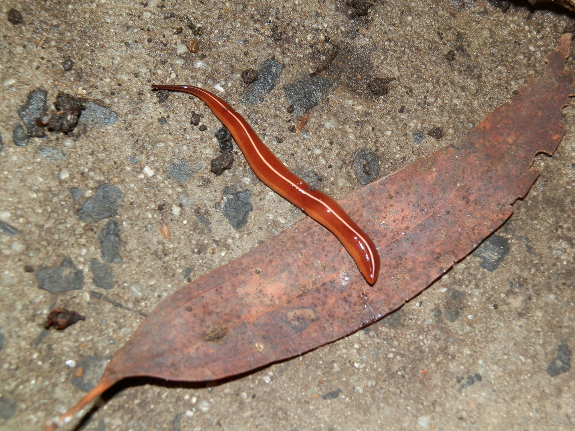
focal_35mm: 61
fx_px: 1013
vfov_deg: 24.0
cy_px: 216
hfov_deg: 31.7
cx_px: 288
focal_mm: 10.99
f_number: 11.2
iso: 100
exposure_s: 1/100
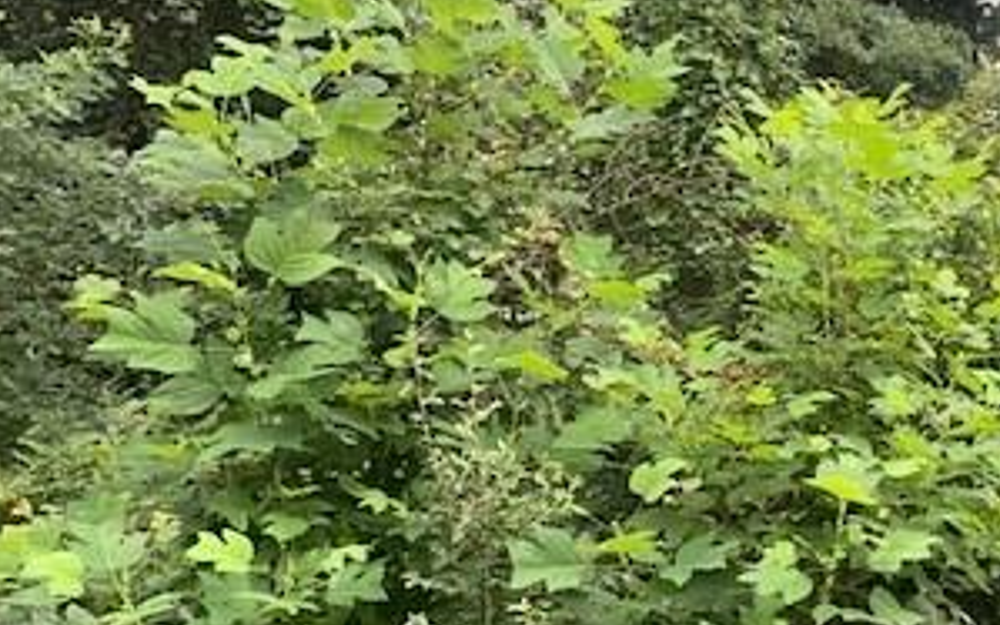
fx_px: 1608
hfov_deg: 33.2
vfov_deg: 22.0
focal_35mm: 59
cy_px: 284
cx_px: 843
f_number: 1.8
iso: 100
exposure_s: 1/79
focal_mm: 4.25
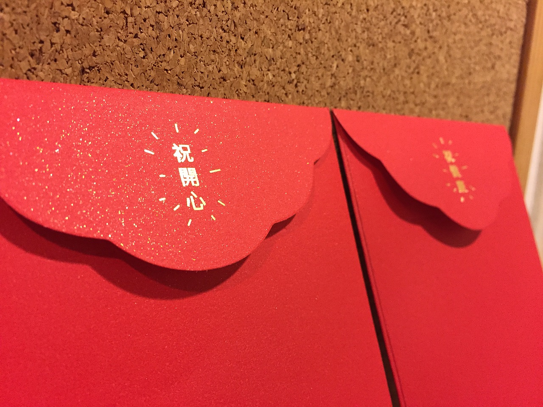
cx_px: 272
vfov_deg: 48.2
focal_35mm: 29
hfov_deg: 61.7
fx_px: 455
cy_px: 204
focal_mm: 4.15
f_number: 2.2
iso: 320
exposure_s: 1/33
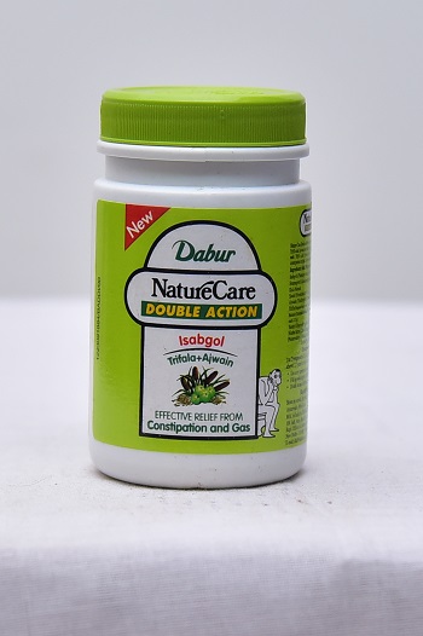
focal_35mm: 66
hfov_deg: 20.6
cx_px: 212
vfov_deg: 30.5
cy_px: 318
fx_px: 1165
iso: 1250
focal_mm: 66
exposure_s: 1/160
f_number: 4
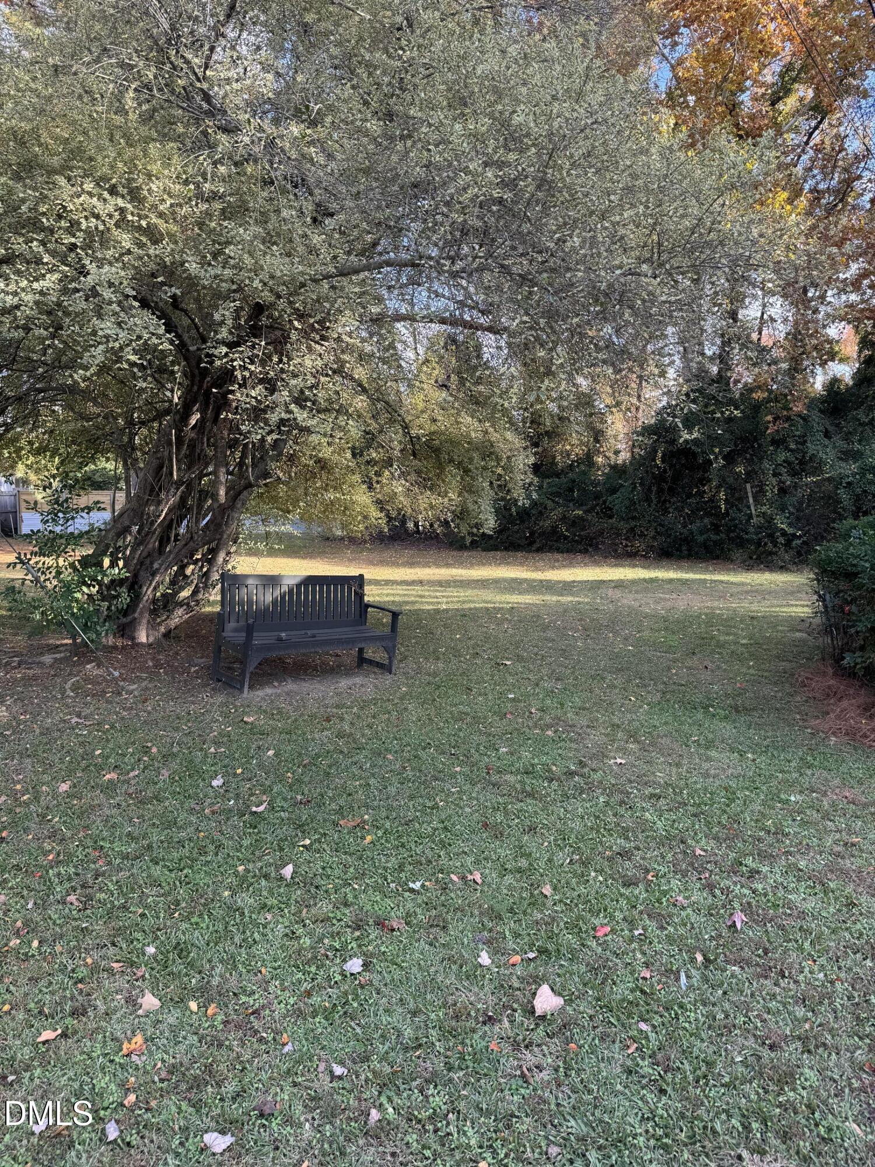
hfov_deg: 56.8
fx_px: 809
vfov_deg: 71.6
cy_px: 584
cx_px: 438
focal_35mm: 24
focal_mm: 6.76
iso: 80
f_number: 1.78
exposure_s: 1/358
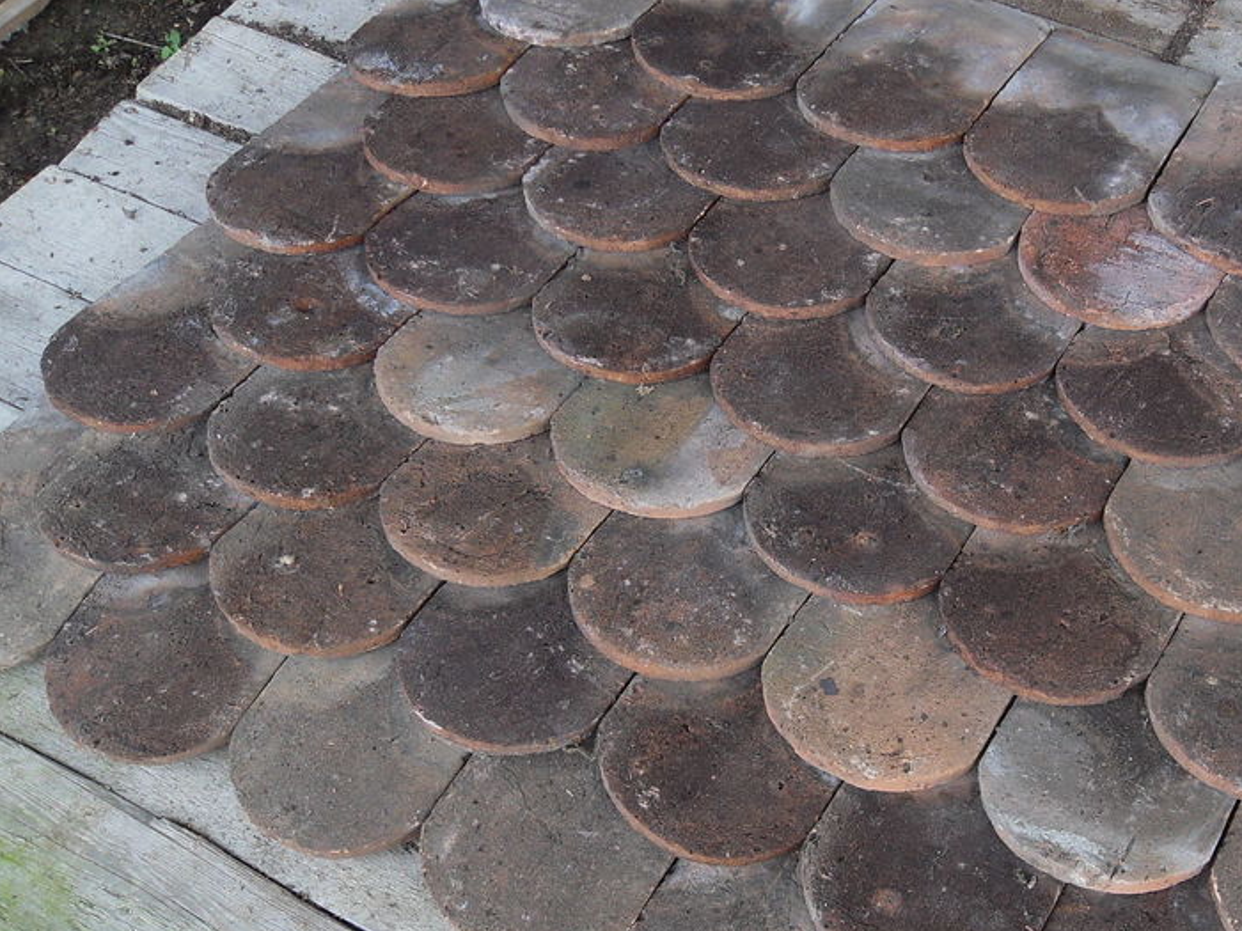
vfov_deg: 29.1
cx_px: 884
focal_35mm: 50
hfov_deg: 37.5
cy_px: 537
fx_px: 1794
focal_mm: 6.3
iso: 120
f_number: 3.5
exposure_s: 1/45
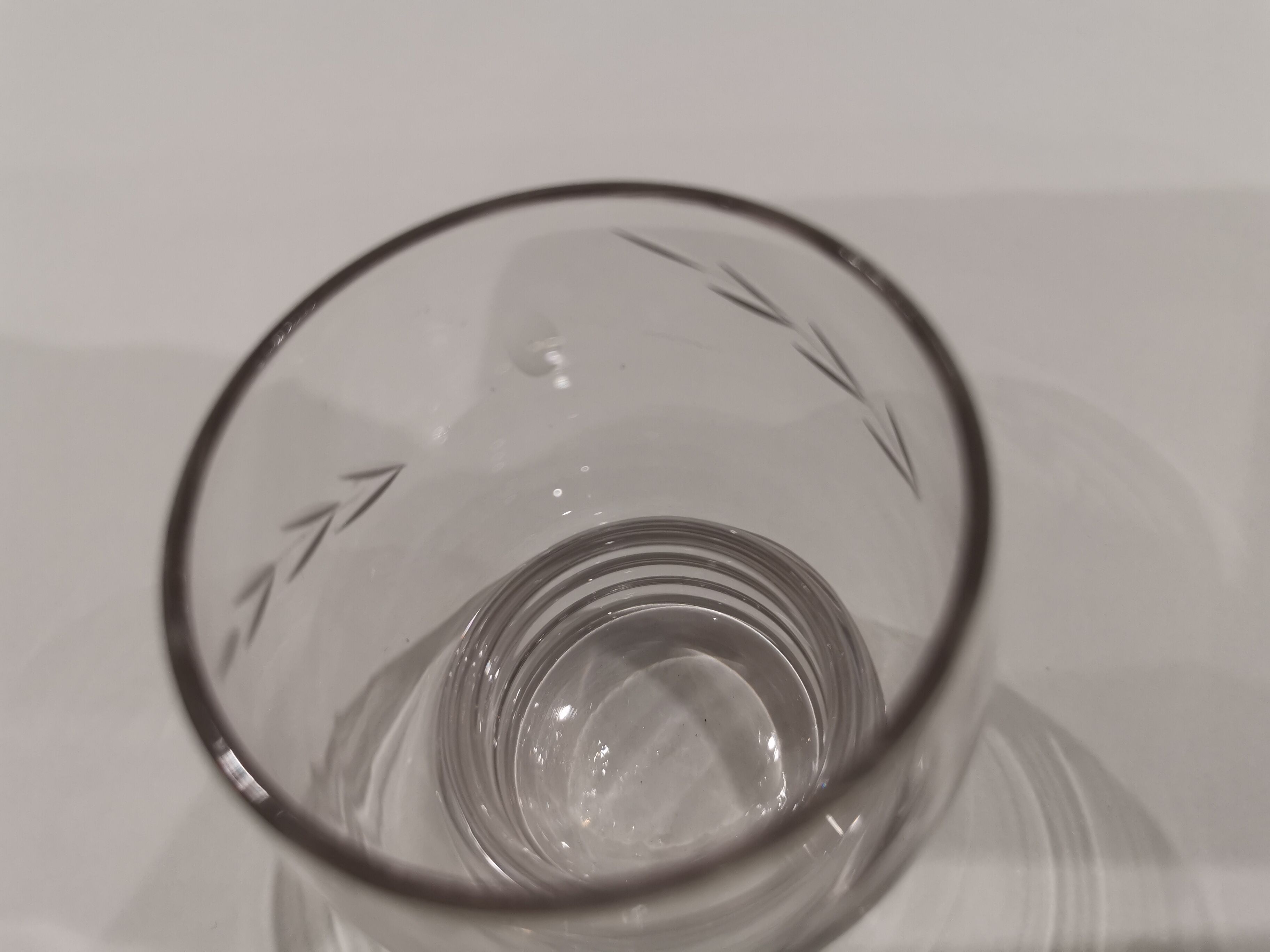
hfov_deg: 65.3
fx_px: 991
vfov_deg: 51.4
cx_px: 635
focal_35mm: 27
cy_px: 476
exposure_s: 1/100
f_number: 1.8
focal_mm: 5.58
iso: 160
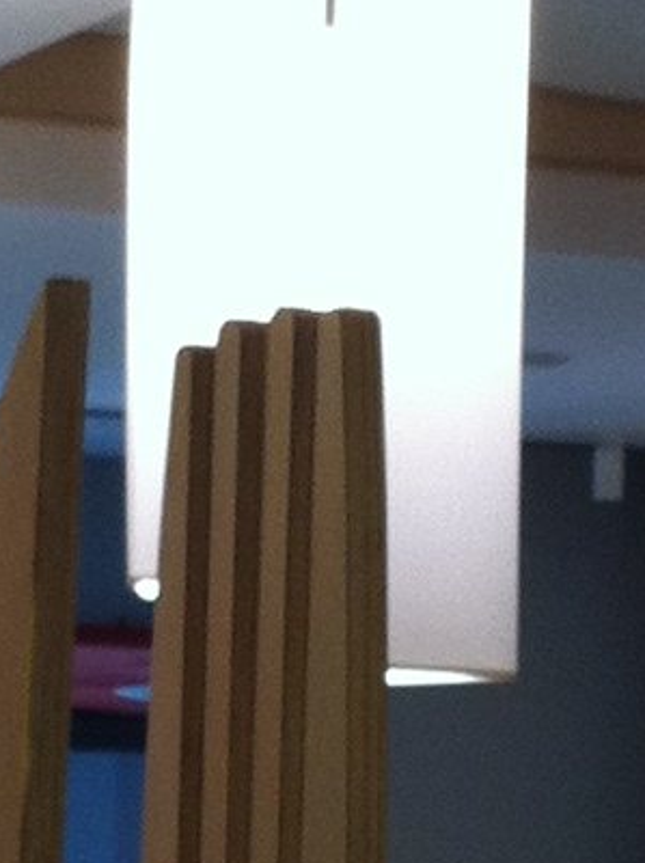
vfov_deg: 8.6
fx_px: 5652
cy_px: 1066
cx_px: 308
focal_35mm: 227
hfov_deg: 6.5
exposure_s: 1/15
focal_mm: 3.85
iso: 80
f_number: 2.8
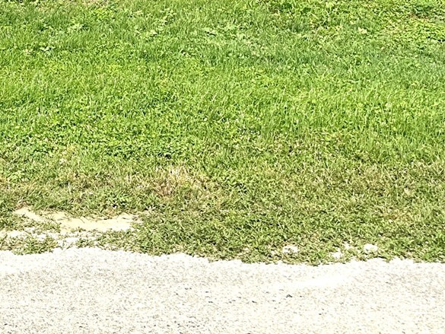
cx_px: -25
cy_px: -225
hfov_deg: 22.2
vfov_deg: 15.6
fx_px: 1080
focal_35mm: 84
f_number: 1.78
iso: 80
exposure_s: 1/3597
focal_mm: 6.86
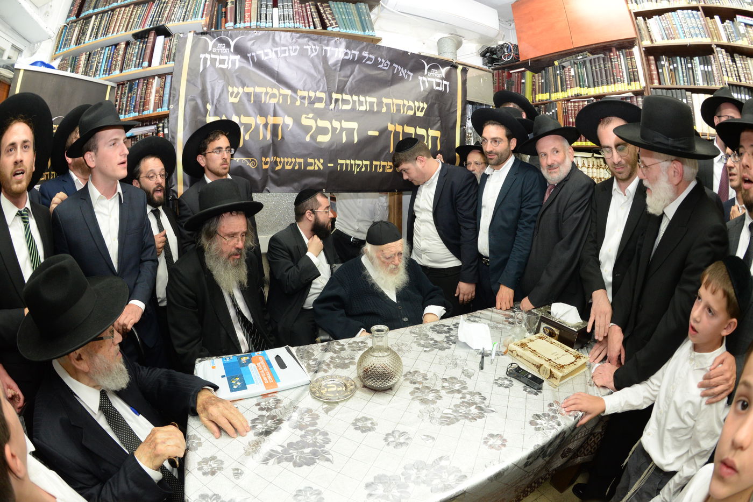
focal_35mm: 16
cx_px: 376
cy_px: 251
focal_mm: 16
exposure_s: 1/100
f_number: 6.3
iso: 2000
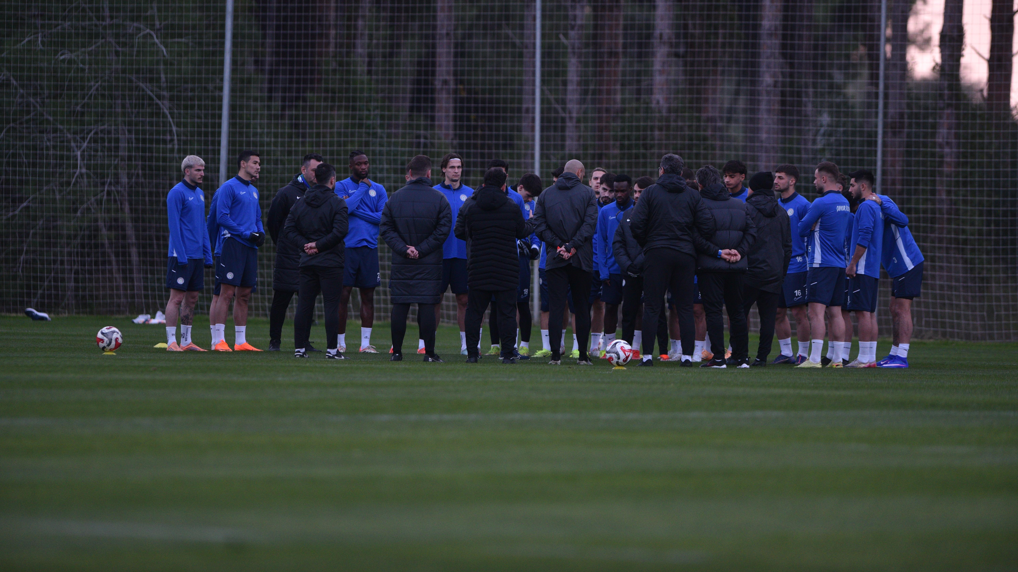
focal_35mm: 315
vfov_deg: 3.9
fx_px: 8503
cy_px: 244
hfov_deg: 6.9
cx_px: 508
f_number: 3.2
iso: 1000
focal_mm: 300
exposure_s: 1/1000
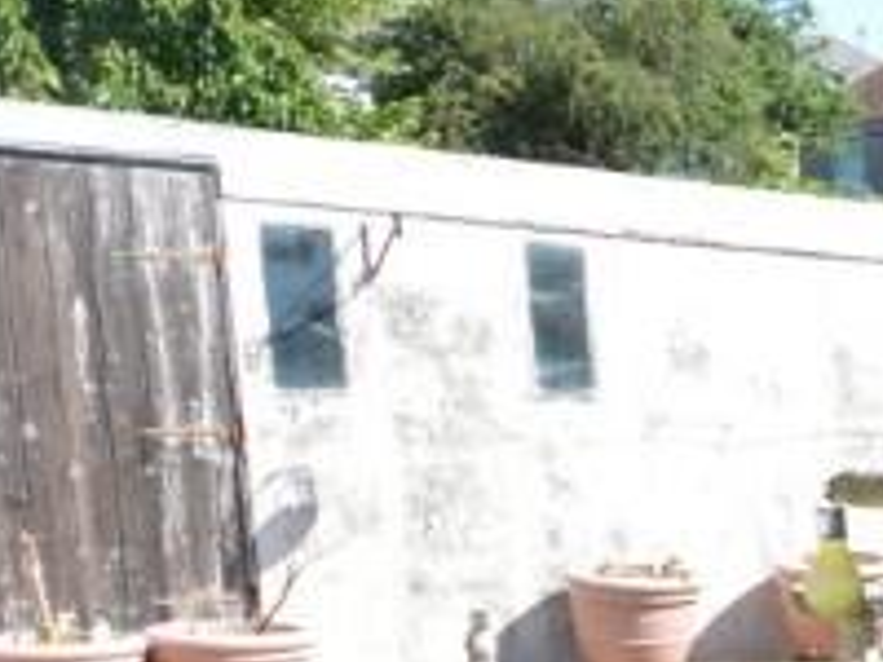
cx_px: 1806
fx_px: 1888
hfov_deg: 17.7
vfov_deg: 19.2
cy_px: 693
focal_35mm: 74
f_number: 8
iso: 400
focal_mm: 10
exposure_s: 1/400
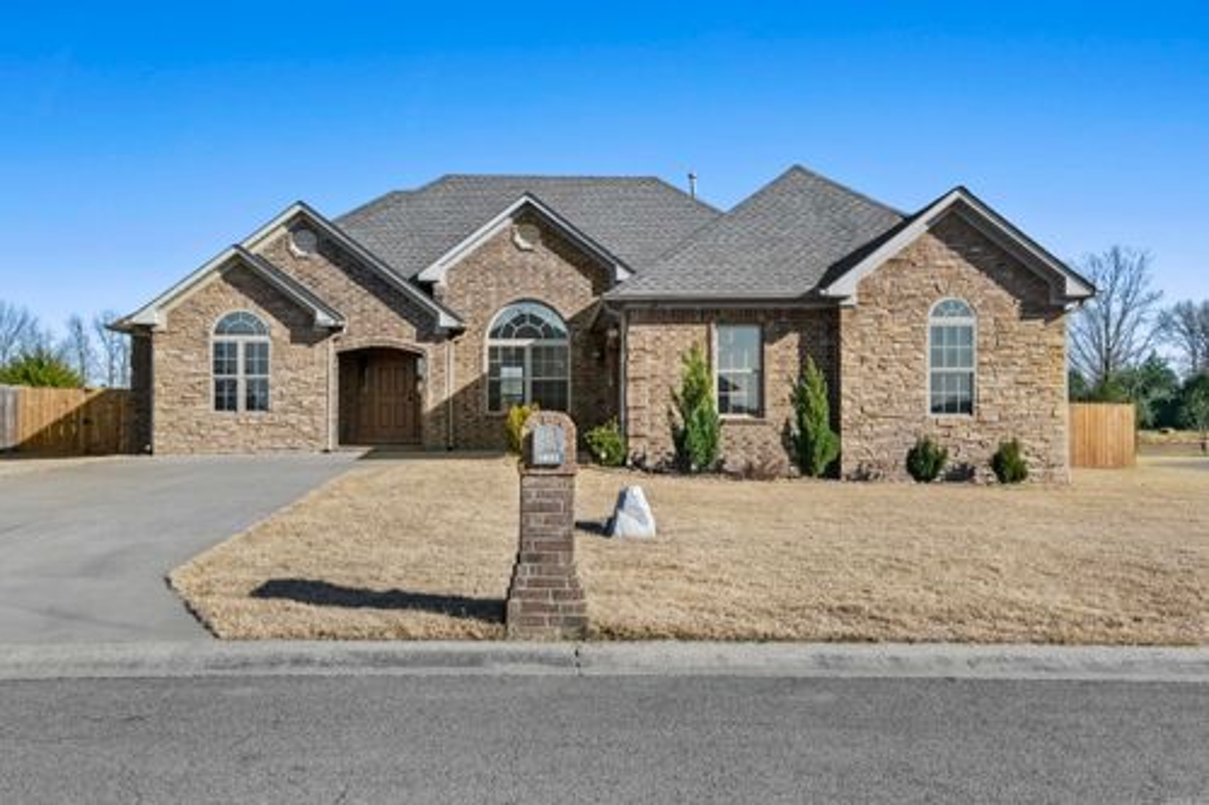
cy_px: 402
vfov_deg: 36.8
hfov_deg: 53.1
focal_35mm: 36
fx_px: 1209
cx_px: 604
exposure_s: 1/1600
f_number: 8
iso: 800
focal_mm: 24
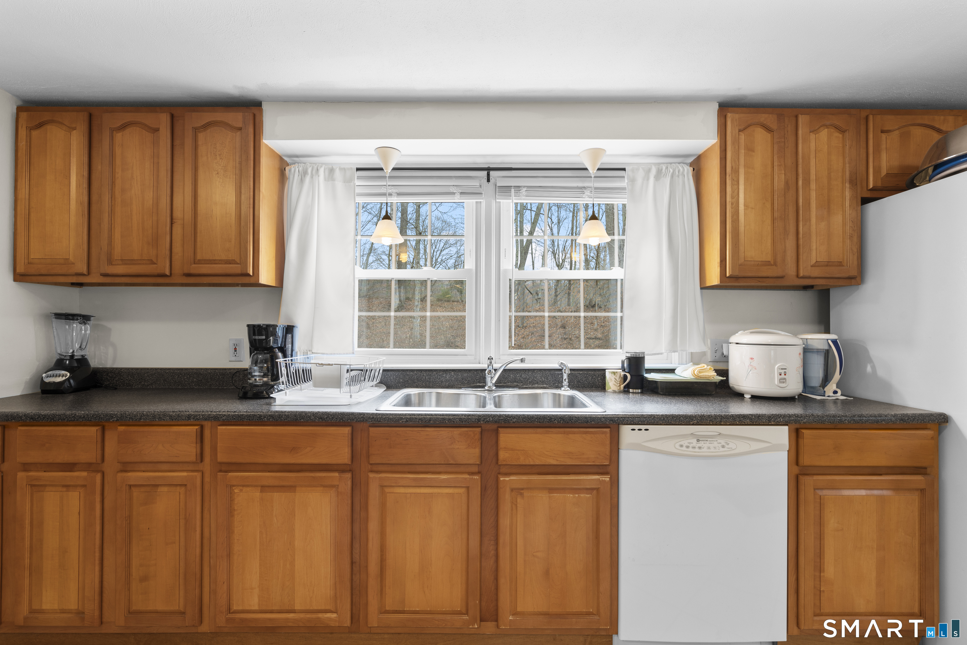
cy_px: 322
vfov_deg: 73.7
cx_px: 484
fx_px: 430
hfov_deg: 96.7
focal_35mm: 16
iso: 200
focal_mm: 16
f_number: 9
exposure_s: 1/1.25
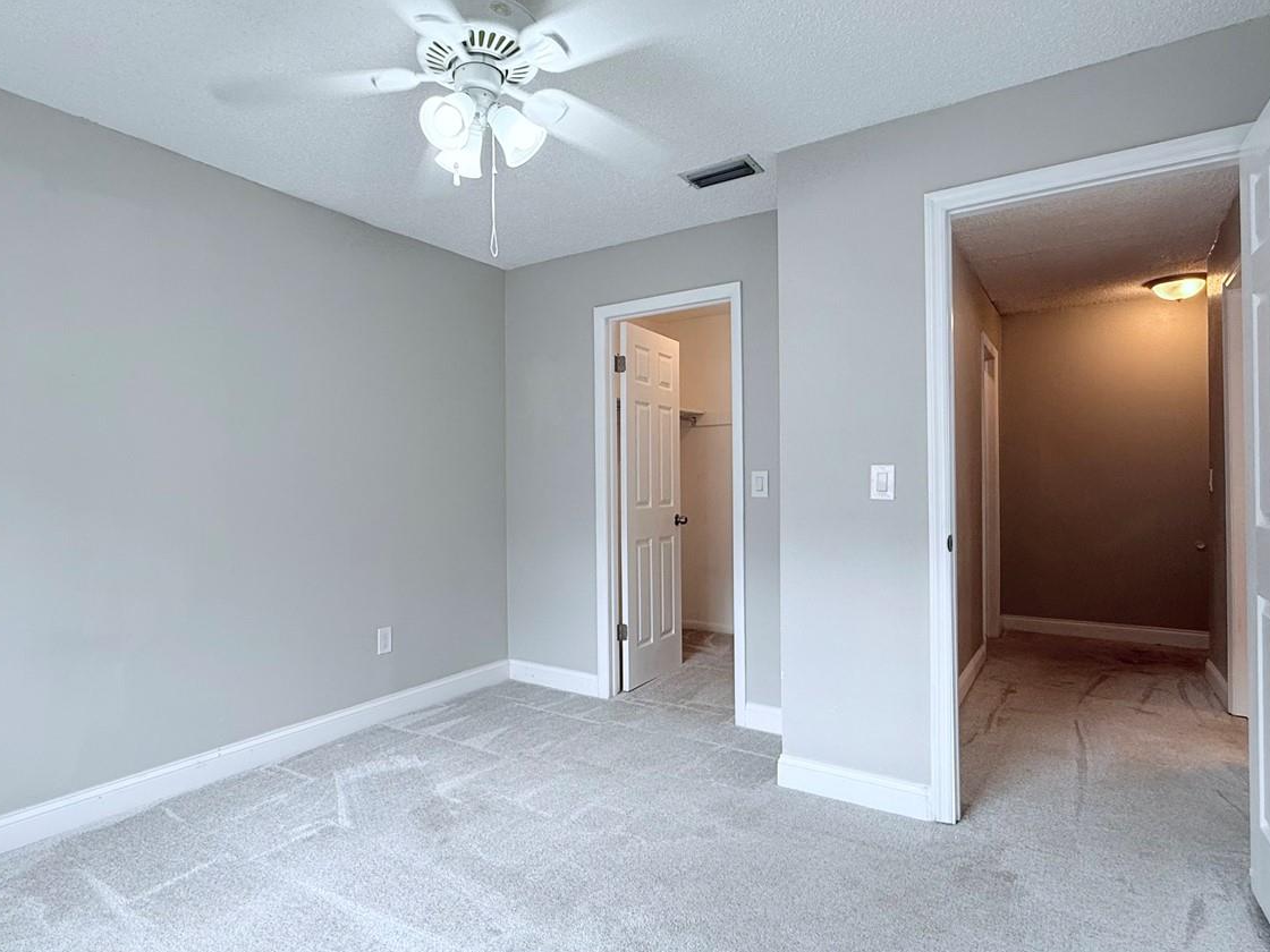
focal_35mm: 20
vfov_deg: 66.0
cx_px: 552
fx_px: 734
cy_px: 479
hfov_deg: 81.3
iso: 100
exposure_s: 1/120
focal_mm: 2.22
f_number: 2.2
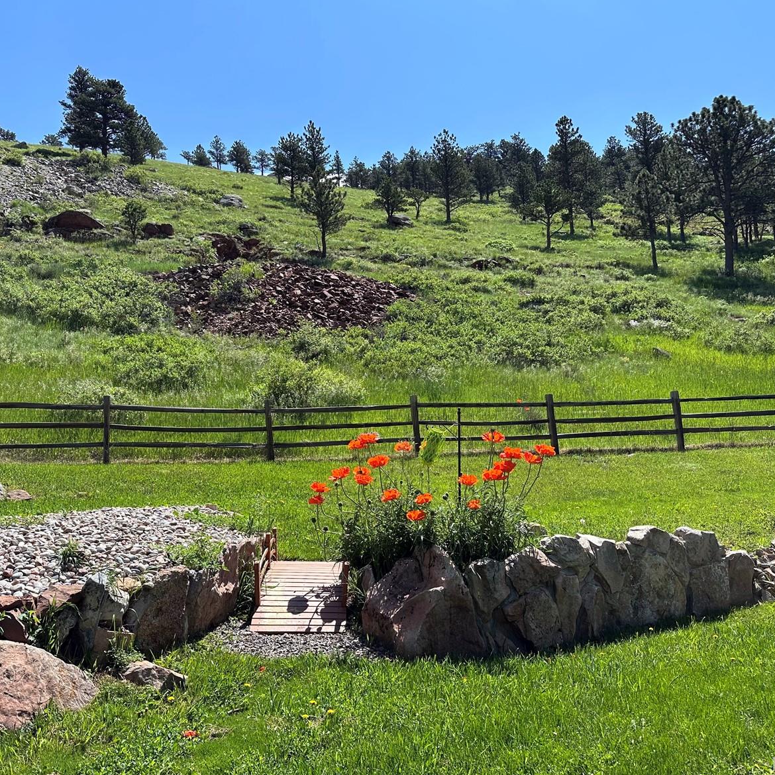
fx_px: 735
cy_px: 381
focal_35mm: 29
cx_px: 350
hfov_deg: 55.5
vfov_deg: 55.6
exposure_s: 1/3155
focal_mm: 6.86
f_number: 1.78
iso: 80
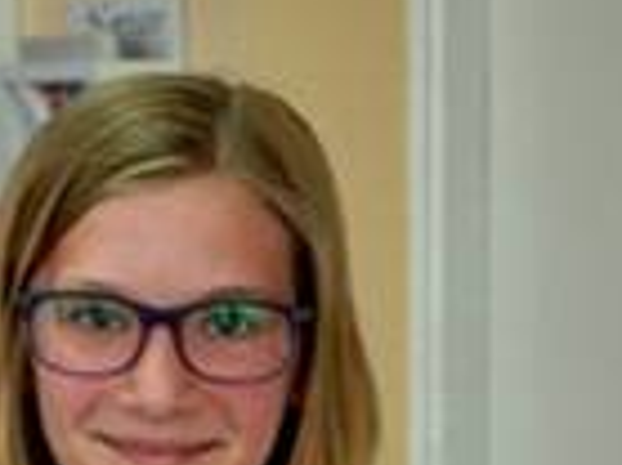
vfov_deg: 6.3
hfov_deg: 8.4
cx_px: 917
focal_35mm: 232
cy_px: 791
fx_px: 4165
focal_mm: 32
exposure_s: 1/60
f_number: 4.8
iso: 500
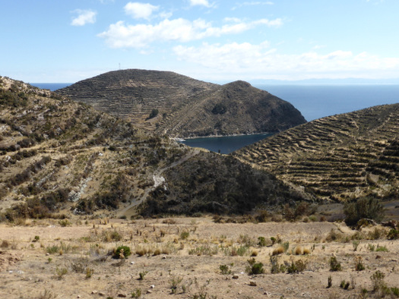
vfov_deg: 36.0
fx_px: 461
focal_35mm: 40
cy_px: 148
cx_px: 208
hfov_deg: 46.8
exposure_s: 1/800
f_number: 3.7
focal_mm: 6.1
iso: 100
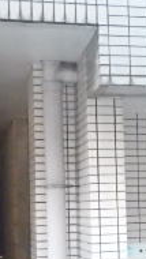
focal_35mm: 114
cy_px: 213
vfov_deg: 18.6
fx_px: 784
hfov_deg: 9.4
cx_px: 360
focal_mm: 5.6
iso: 1600
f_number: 4.7
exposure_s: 1/40
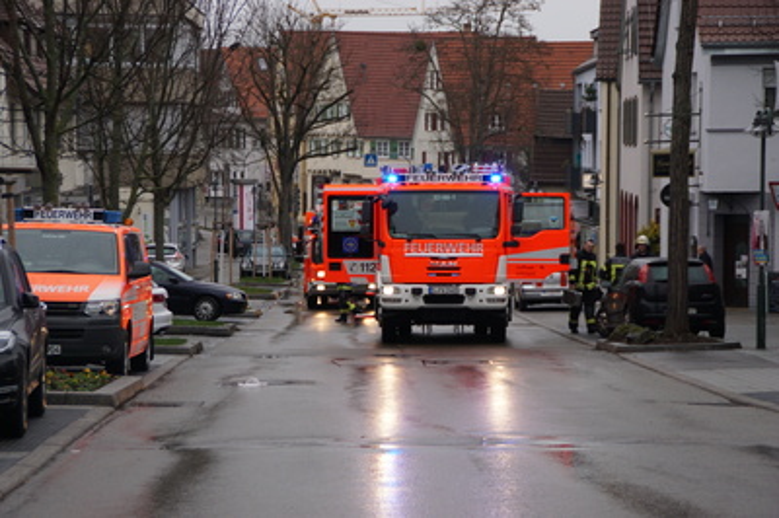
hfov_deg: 16.1
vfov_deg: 10.7
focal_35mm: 128
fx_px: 2757
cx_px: 390
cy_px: 259
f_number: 5.6
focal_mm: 85
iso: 200
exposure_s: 1/160
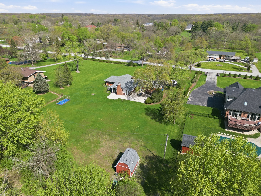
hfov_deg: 69.4
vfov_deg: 54.9
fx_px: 189
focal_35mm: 25
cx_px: 127
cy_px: 96
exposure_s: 1/2500
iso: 110
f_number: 1.7
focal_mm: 6.7
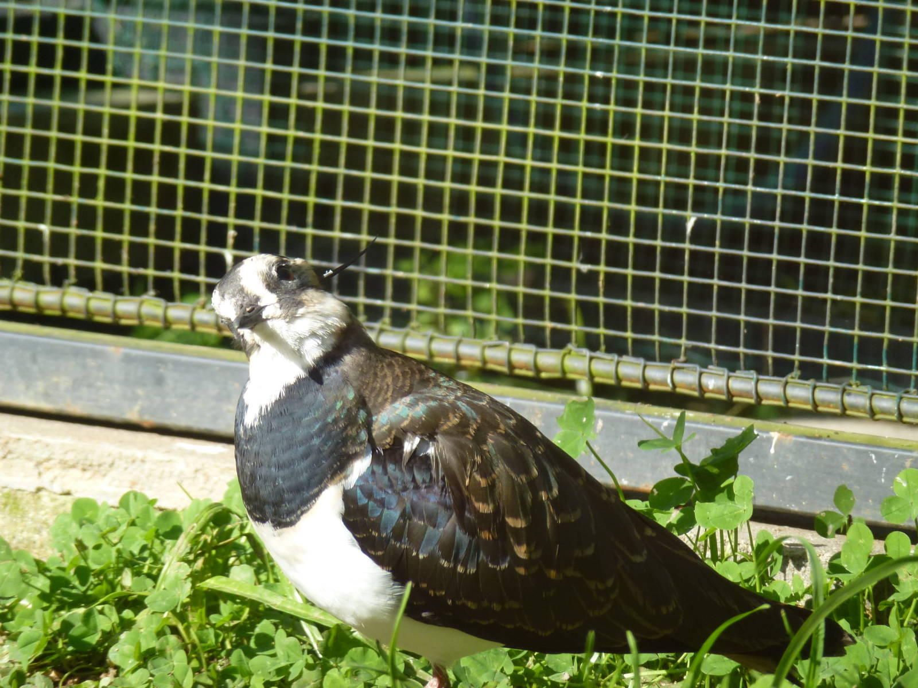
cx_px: 459
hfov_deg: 5.2
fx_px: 10183
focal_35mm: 384
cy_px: 344
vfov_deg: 3.9
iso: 125
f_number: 5.9
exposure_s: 1/125
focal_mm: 68.8
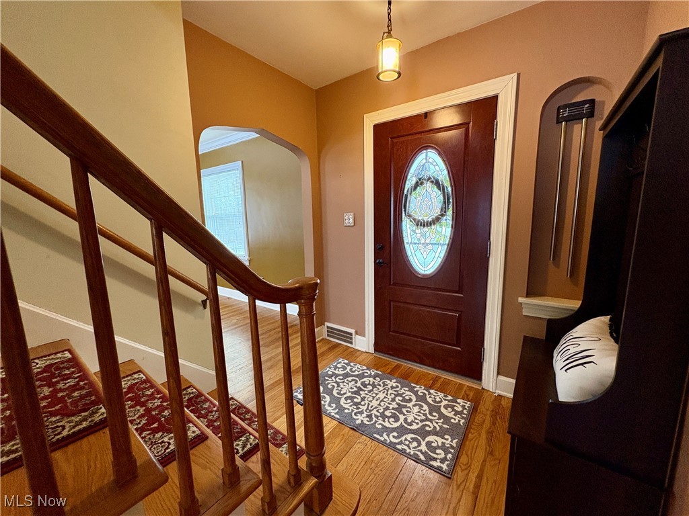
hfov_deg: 102.1
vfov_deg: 85.7
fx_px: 279
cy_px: 258
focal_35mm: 14
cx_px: 344
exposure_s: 1/60
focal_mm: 2.22
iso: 320
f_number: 2.2
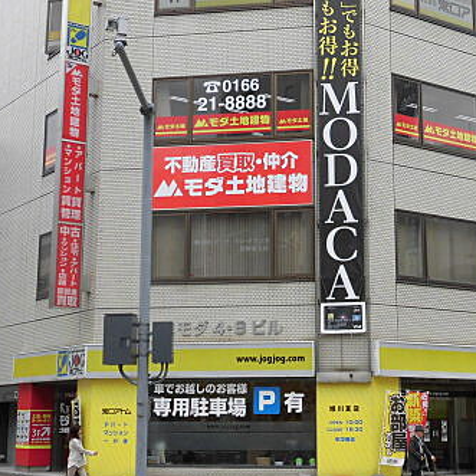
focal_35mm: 65
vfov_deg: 26.4
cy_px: 196
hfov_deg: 26.4
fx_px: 1011
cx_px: 286
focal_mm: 6.77
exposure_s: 1/640
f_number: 3.7
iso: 100
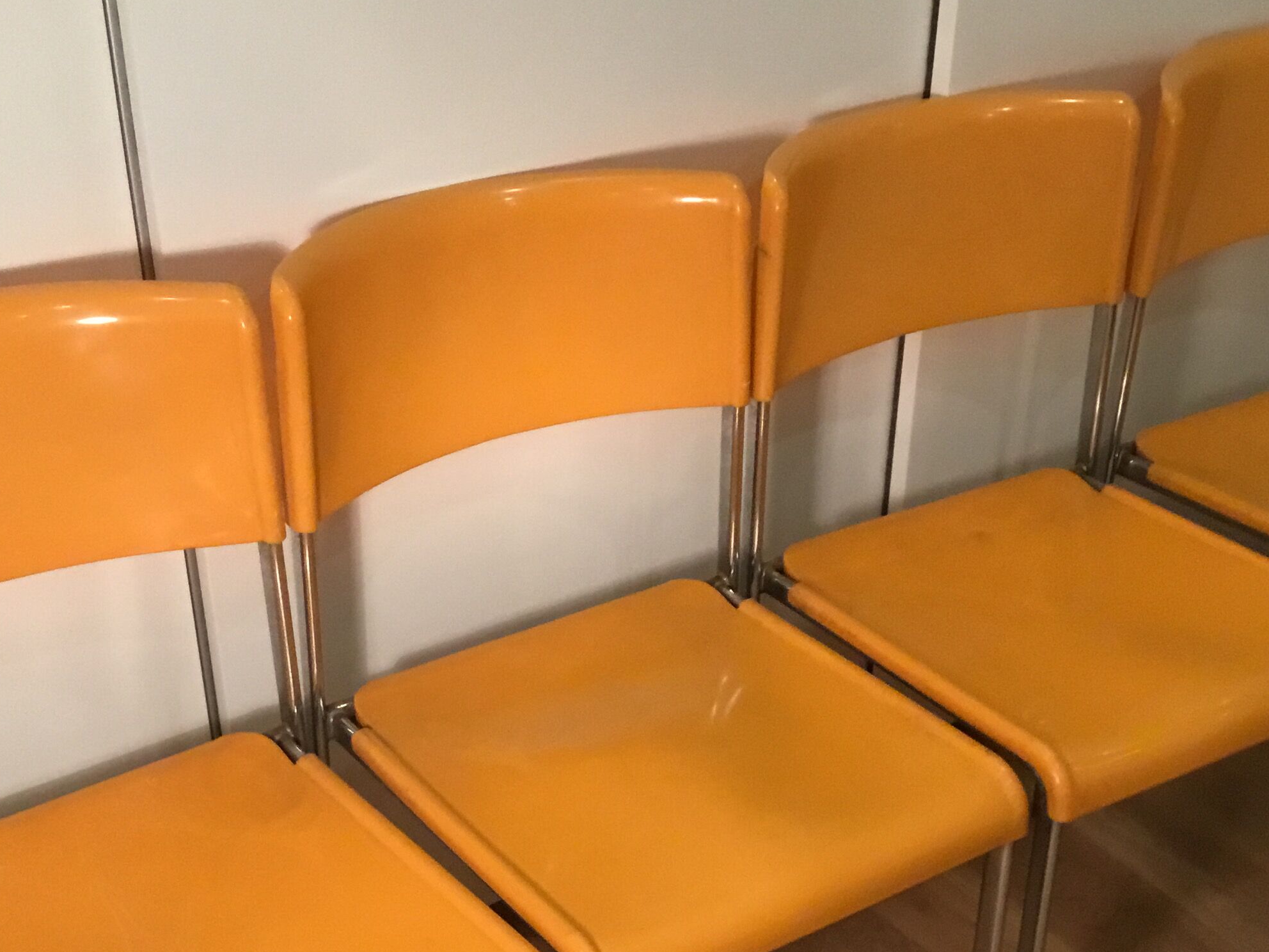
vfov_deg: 28.2
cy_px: 694
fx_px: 1870
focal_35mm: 51
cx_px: 666
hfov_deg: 37.5
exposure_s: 1/33
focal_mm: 3.3
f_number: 2.4
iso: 200
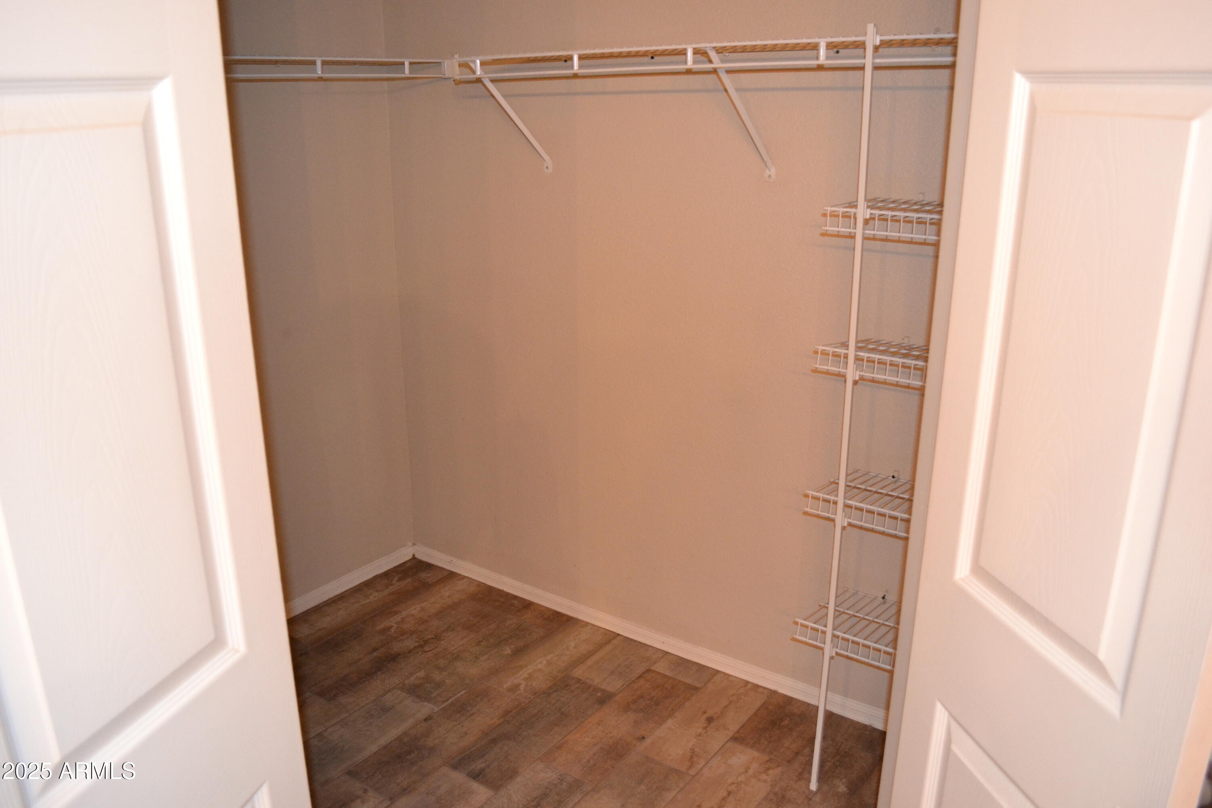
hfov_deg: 67.4
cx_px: 606
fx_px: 909
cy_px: 404
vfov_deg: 47.9
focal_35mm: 27
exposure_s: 1/60
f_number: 3.5
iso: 1800
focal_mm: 18
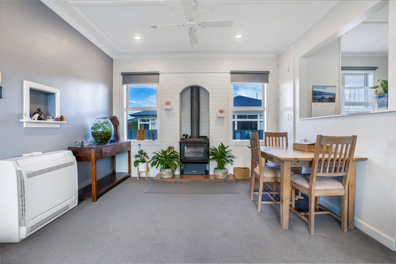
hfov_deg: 93.3
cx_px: 198
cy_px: 132
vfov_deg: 70.5
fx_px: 187
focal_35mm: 17
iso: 1600
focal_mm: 17
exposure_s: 1/200
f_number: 7.1
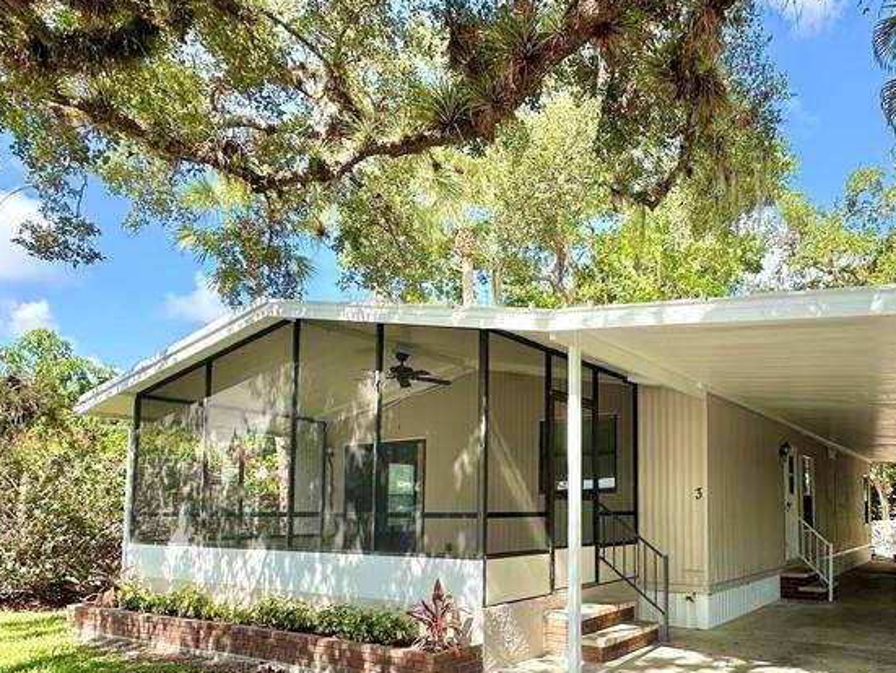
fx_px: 673
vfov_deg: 51.9
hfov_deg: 65.8
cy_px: 460
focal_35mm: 26
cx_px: 582
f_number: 2.2
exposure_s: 1/456
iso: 40
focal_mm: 2.22
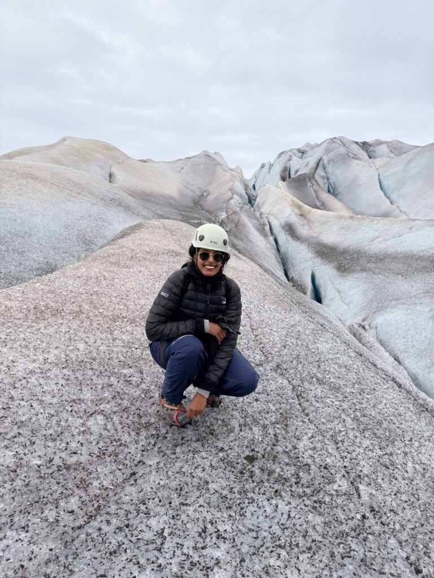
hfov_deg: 56.8
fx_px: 401
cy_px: 289
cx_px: 217
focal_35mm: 24
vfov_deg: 71.6
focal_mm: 6.76
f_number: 1.78
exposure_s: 1/3425
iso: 80
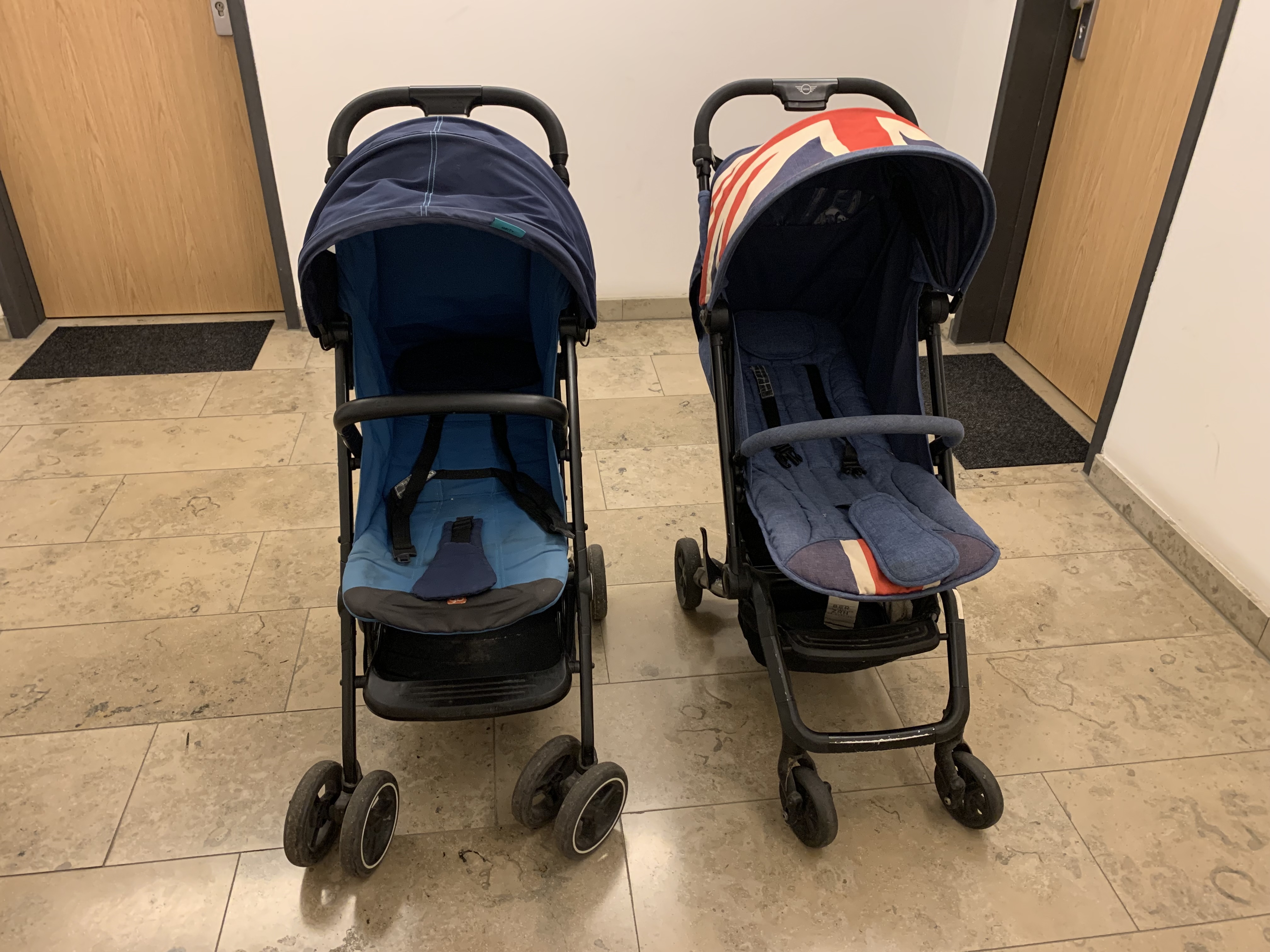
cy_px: 476
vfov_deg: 53.1
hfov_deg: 67.3
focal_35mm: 26
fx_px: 954
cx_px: 635
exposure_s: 1/50
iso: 320
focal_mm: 4.25
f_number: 1.8
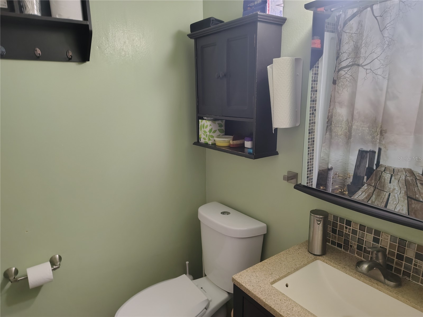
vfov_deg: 56.8
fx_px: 293
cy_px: 158
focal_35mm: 24
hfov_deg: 71.6
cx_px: 212
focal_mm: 5.56
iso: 1126
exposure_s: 1/60
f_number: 1.8
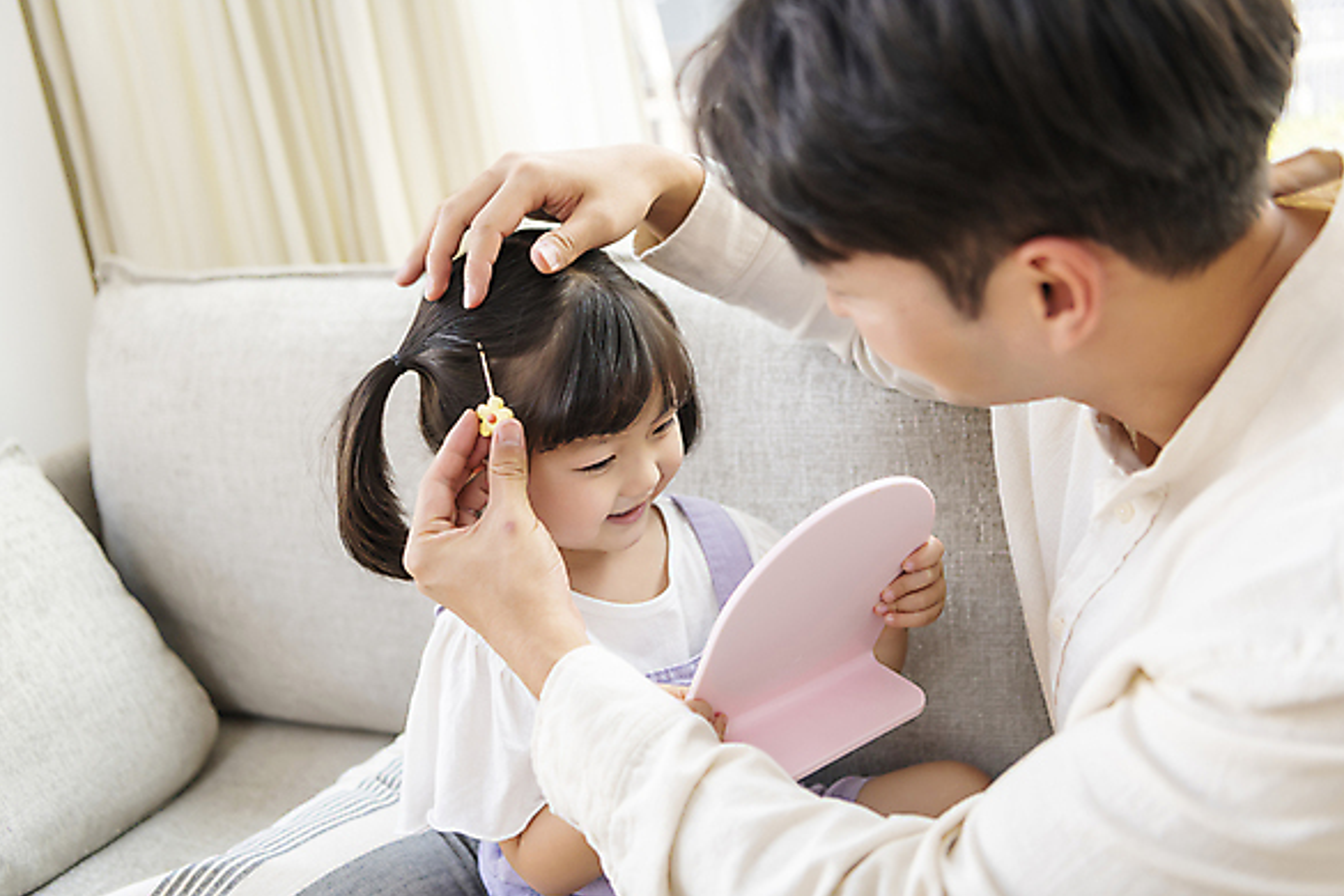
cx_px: 671
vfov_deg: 34.2
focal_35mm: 39
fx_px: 1456
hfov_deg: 49.6
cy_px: 453
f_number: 2.8
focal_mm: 38
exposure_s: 1/100
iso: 250
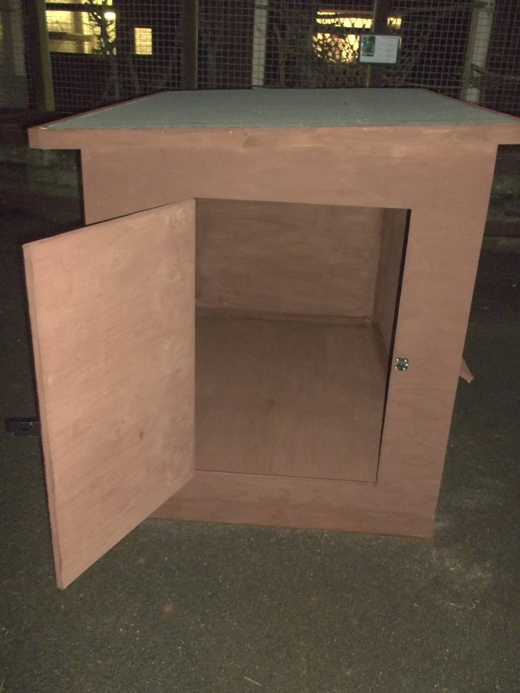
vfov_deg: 55.4
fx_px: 661
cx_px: 260
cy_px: 346
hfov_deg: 42.9
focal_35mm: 33
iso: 400
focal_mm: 5.9
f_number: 3.3
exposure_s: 1/30
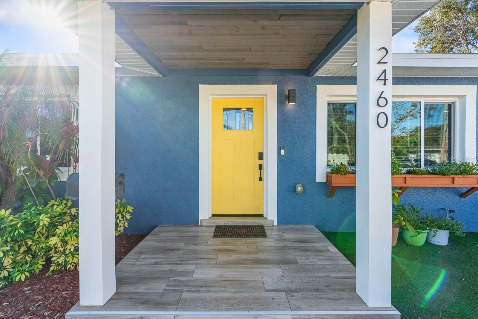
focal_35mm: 16
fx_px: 212
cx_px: 239
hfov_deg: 96.7
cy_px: 160
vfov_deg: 73.8
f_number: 8
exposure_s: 1/125
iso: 250
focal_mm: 16
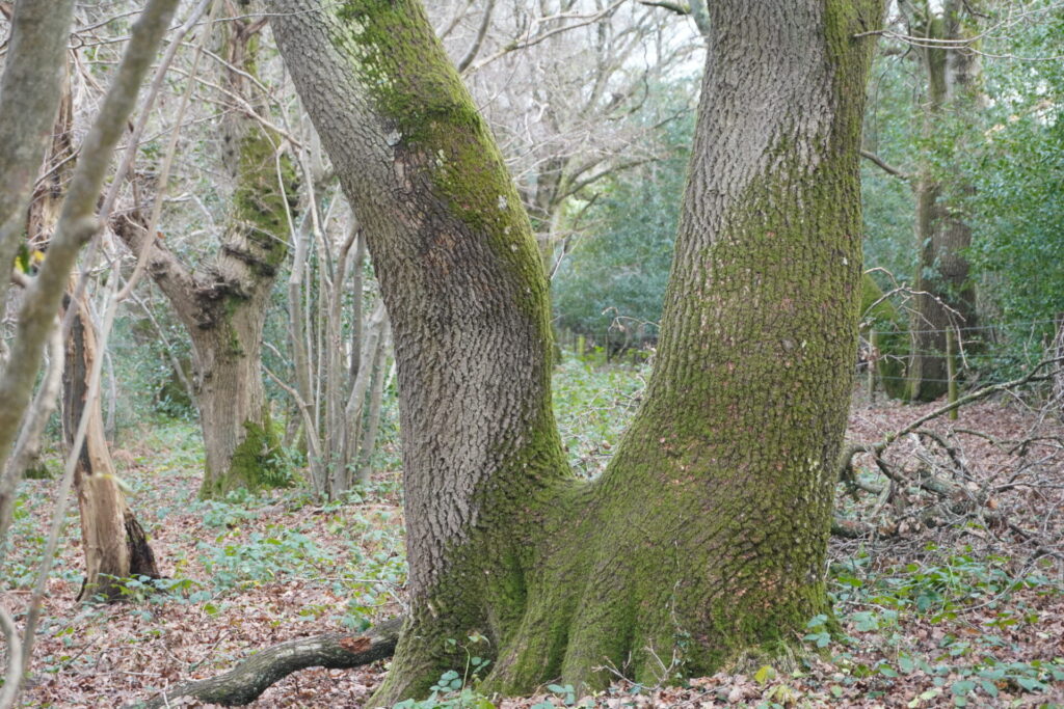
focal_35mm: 75
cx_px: 532
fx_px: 2217
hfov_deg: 27.0
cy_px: 354
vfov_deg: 18.2
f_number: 5.6
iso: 1250
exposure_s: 1/160
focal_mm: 50
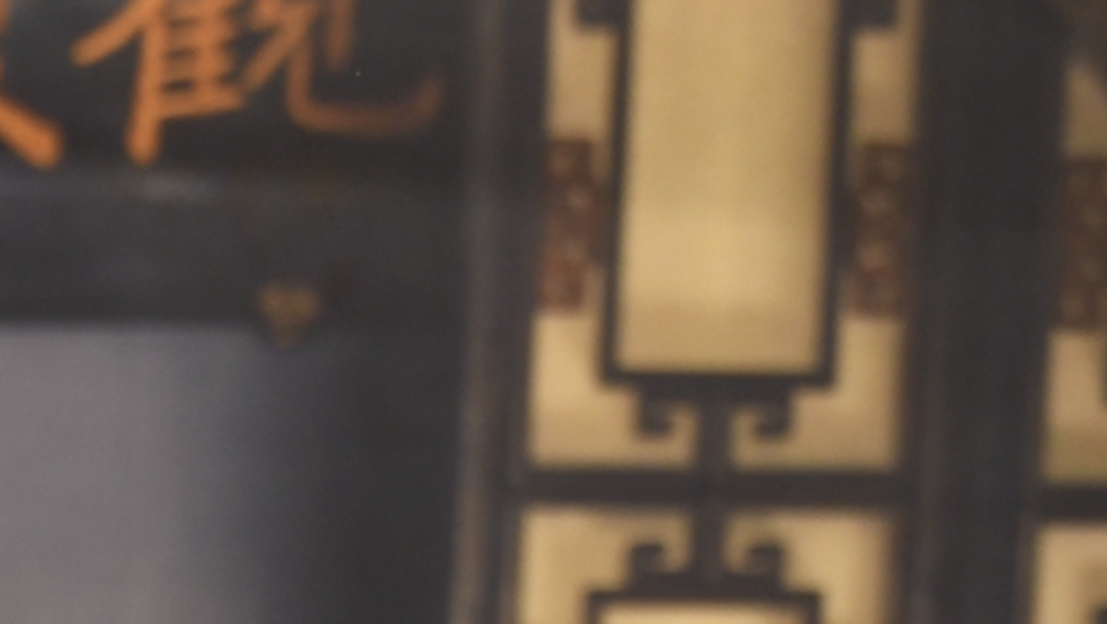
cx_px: 1613
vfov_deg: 2.3
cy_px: 448
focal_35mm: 538
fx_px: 15797
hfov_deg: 4.0
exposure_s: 1/50
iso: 1000
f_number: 5.6
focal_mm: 122
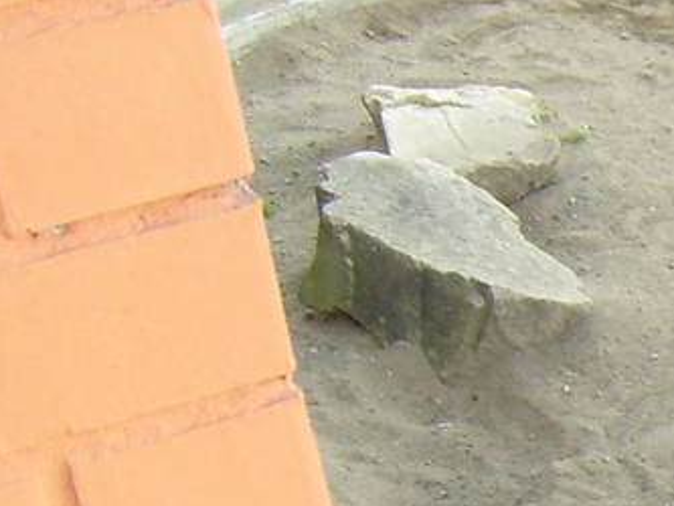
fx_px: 3272
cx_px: 1484
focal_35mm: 168
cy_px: 725
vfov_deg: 8.7
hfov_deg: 10.5
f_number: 2.8
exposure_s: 1/125
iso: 80
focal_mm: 5.8
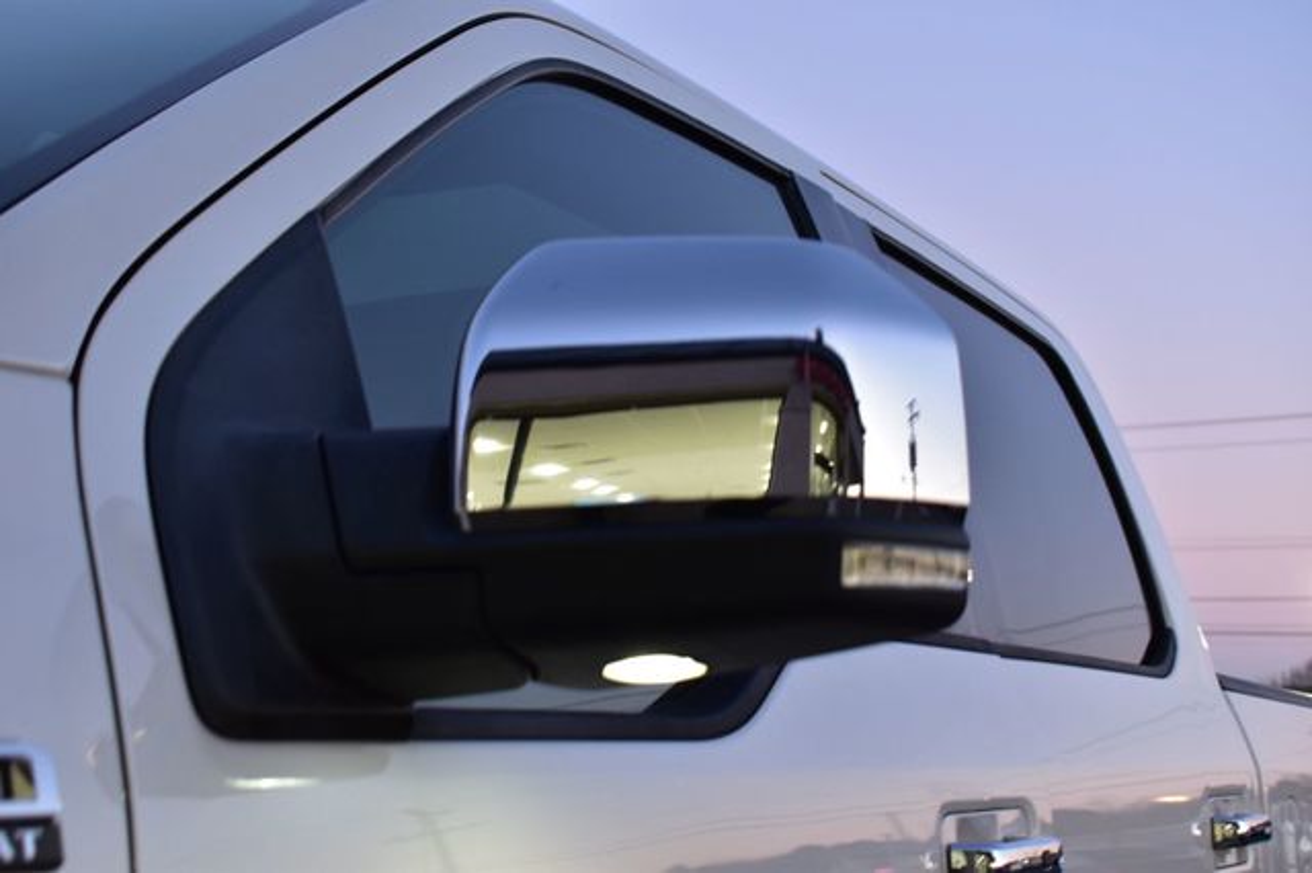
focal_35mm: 52
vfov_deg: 25.7
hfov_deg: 37.9
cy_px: 436
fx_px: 1912
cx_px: 656
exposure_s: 1/15
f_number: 6.3
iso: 400
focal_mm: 35
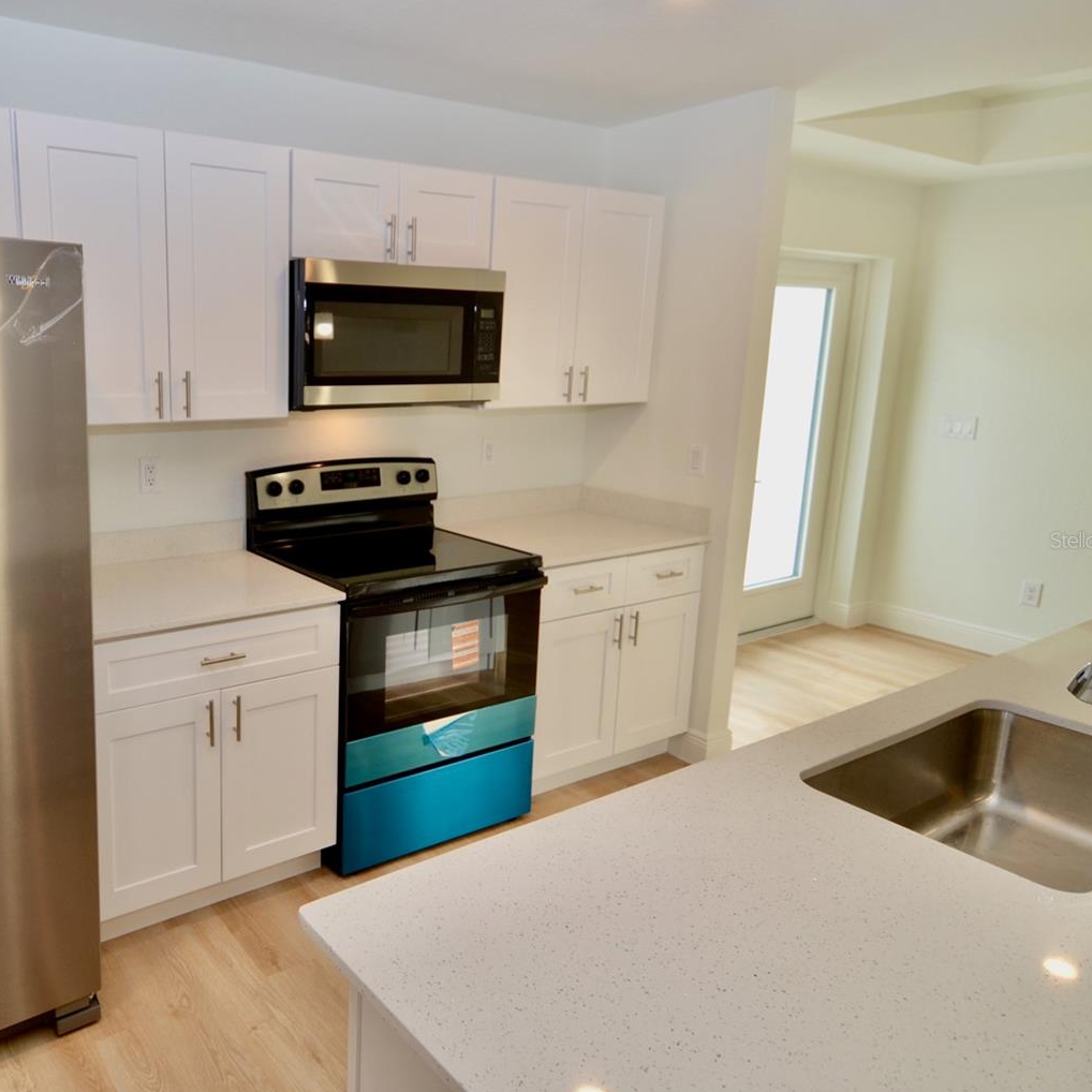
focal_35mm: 24
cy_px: 540
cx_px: 287
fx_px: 857
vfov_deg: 65.0
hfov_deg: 61.8
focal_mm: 12
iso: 200
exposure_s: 1/80
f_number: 4.5
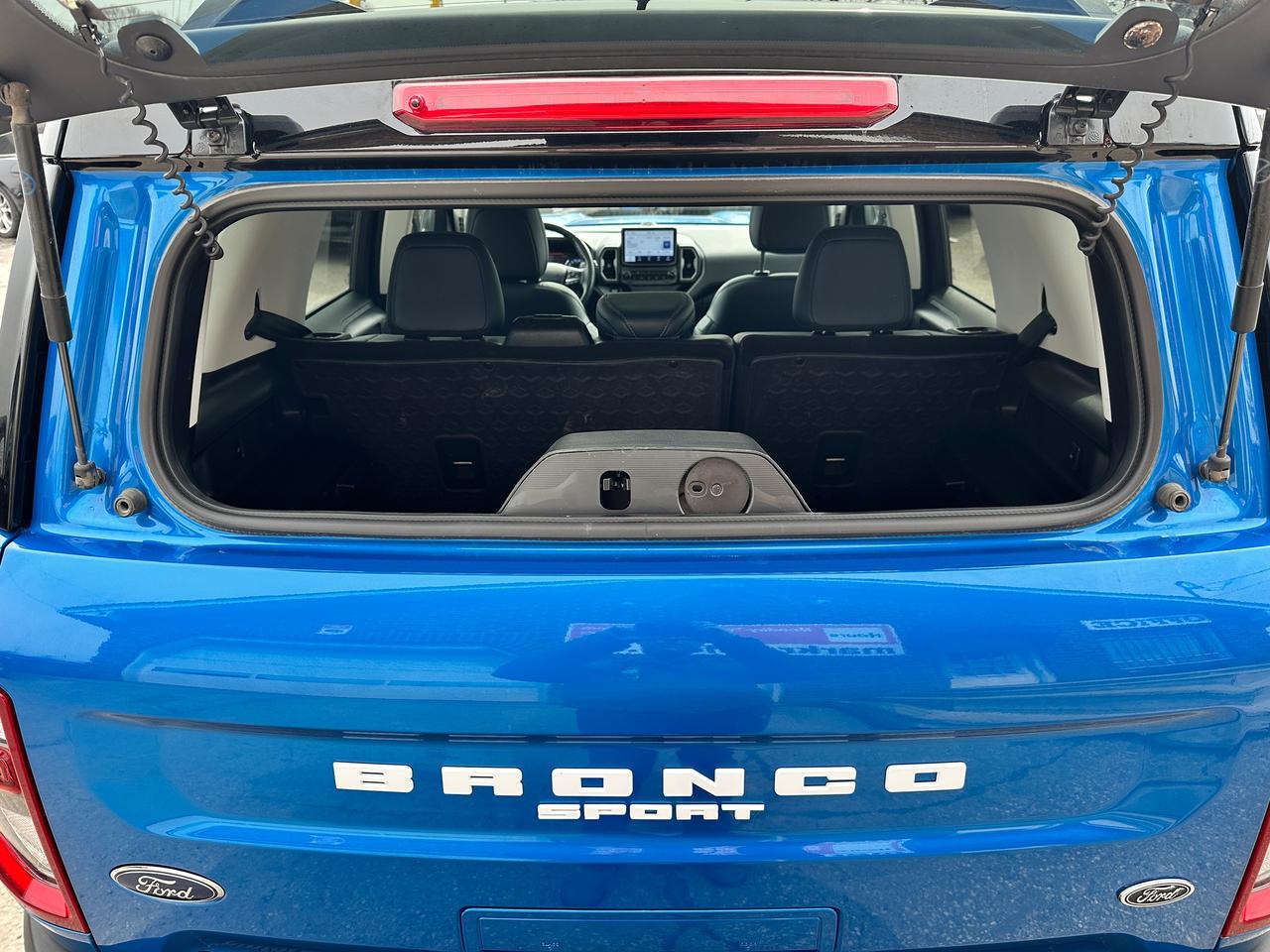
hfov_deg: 71.6
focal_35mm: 24
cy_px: 476
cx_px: 635
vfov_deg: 56.8
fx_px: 881
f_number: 1.78
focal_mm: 6.86
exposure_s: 1/541
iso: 80
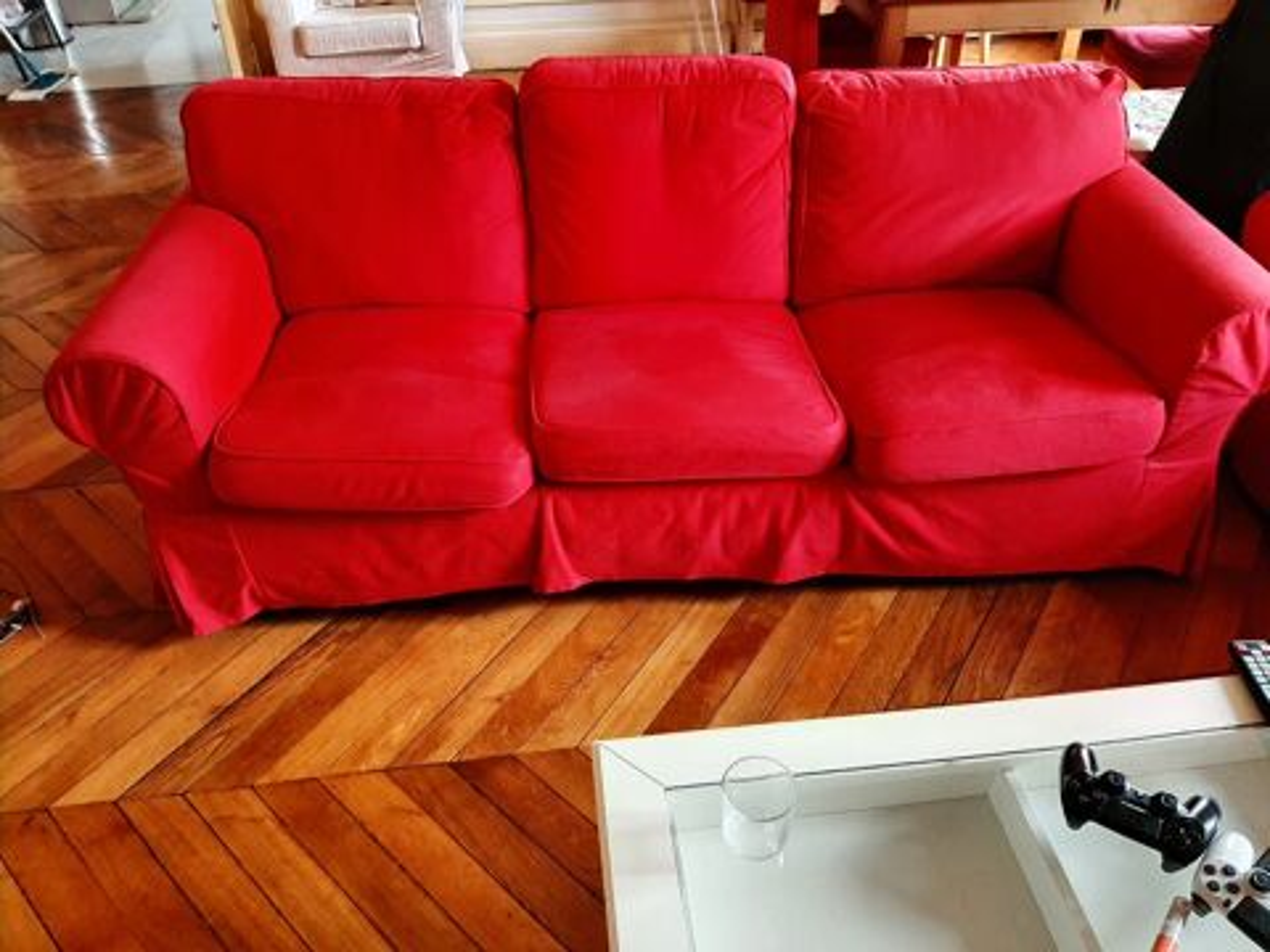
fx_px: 954
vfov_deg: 53.1
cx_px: 635
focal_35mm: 26
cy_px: 476
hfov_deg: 67.3
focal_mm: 3.93
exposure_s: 1/50
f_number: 1.7
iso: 160
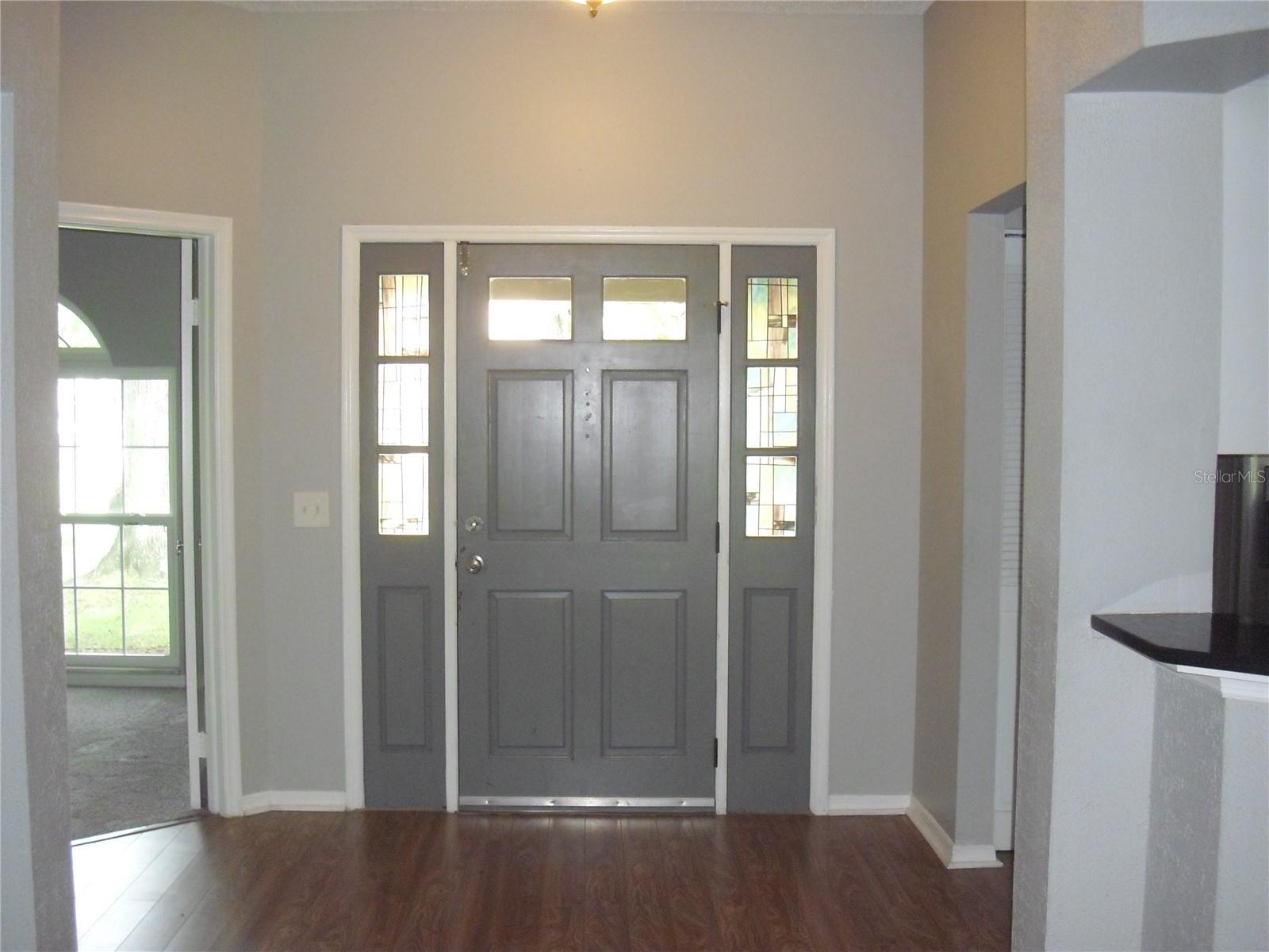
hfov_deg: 49.0
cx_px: 634
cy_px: 476
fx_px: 1393
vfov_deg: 37.7
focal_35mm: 38
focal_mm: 6.2
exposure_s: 1/60
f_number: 2.8
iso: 400
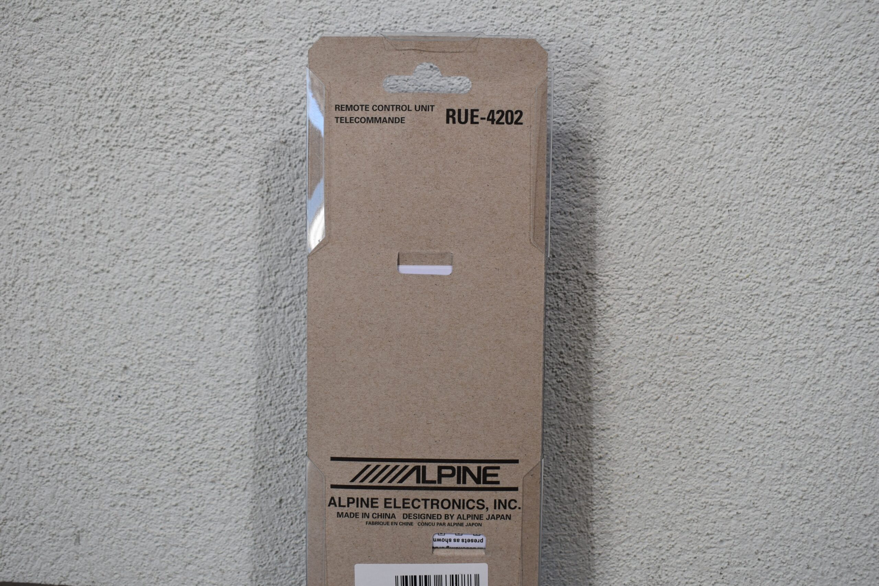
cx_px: 440
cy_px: 293
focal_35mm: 42
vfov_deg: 31.9
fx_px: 1025
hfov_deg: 46.4
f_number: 5.6
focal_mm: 28
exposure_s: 1/125
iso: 280
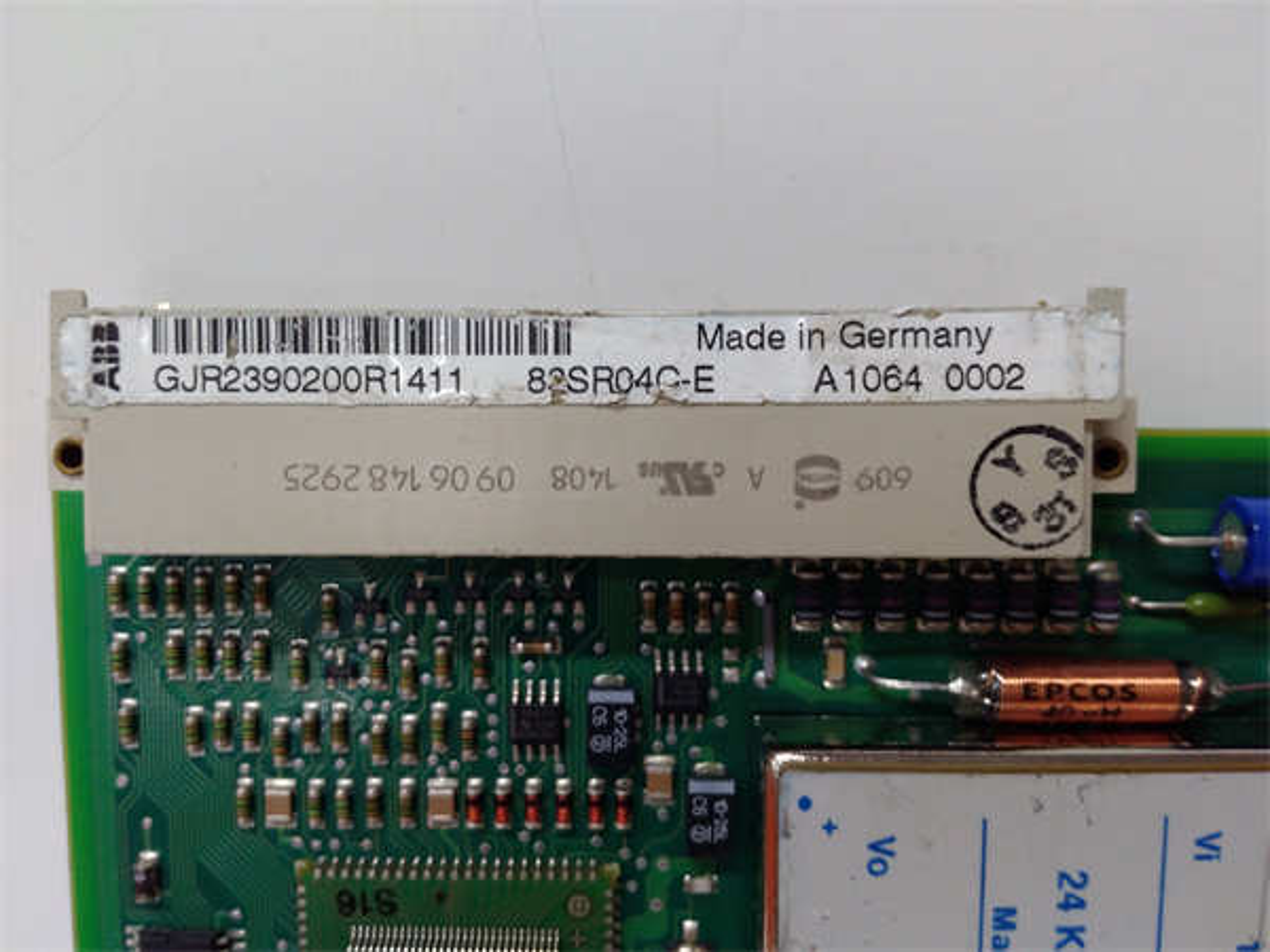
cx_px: 635
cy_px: 476
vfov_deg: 51.4
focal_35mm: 27
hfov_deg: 65.3
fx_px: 991
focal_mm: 3.79
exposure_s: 1/33
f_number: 2
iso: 246
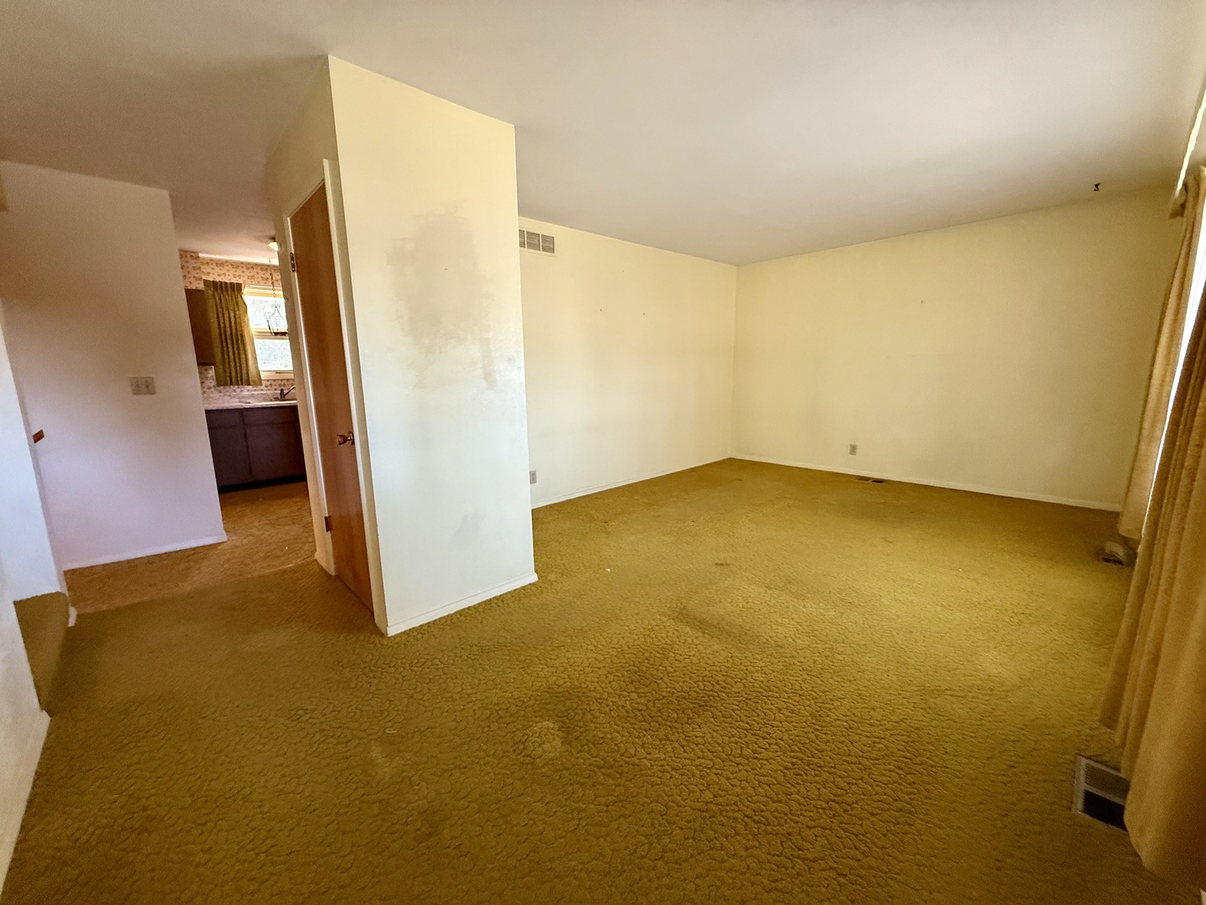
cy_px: 452
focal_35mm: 14
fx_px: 488
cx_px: 603
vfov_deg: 85.7
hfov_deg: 102.1
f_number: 2.2
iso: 320
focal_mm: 2.22
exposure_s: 1/80
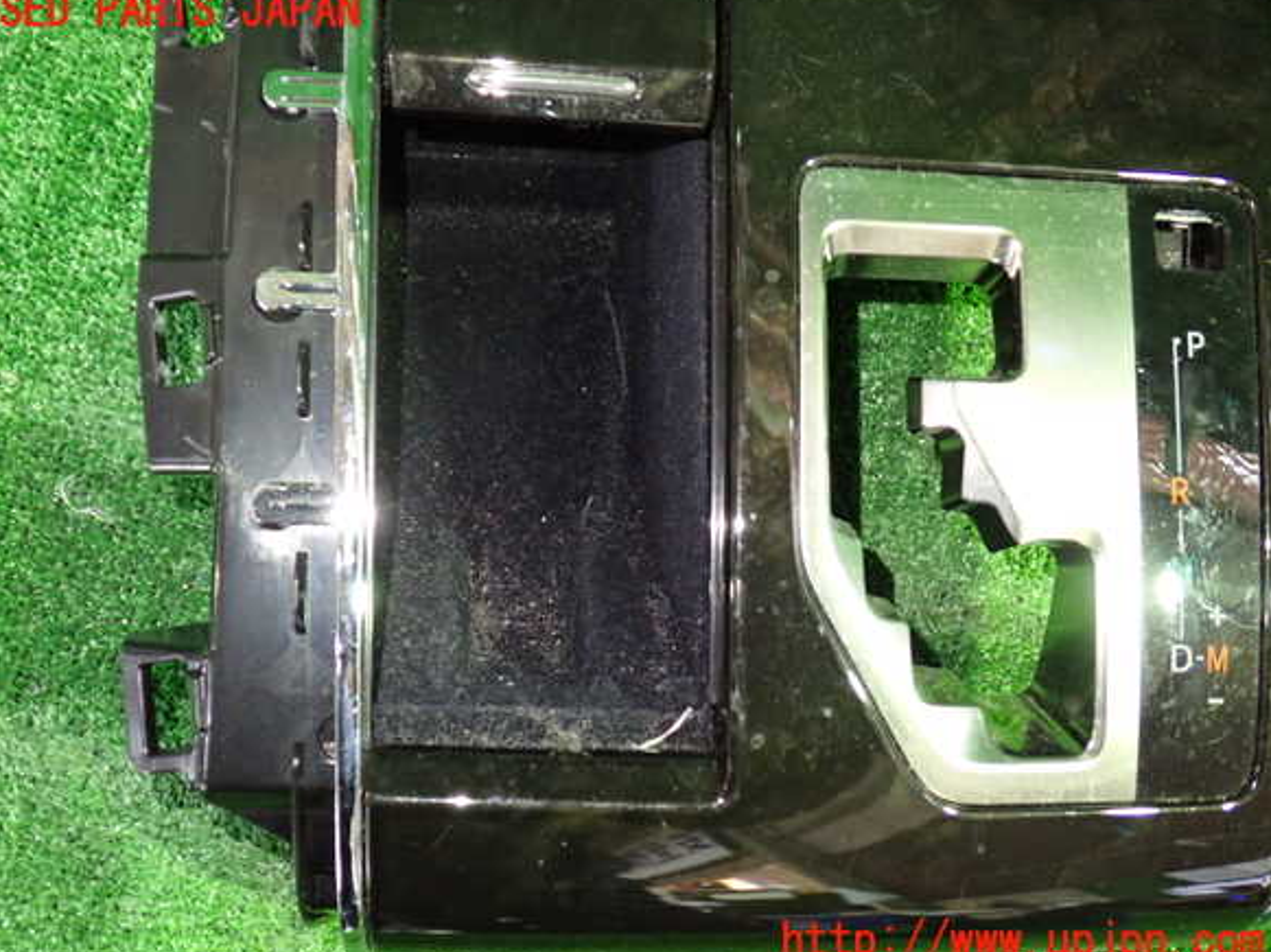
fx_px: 1138
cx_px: 619
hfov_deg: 58.4
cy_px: 477
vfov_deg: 45.4
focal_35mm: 31
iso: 800
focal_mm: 5.4
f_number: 2.3
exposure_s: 1/25
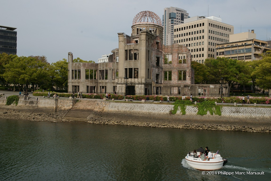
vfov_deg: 37.9
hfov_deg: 54.4
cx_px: 136
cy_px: 90
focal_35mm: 35
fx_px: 264
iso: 400
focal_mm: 35
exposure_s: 1/640
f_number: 11
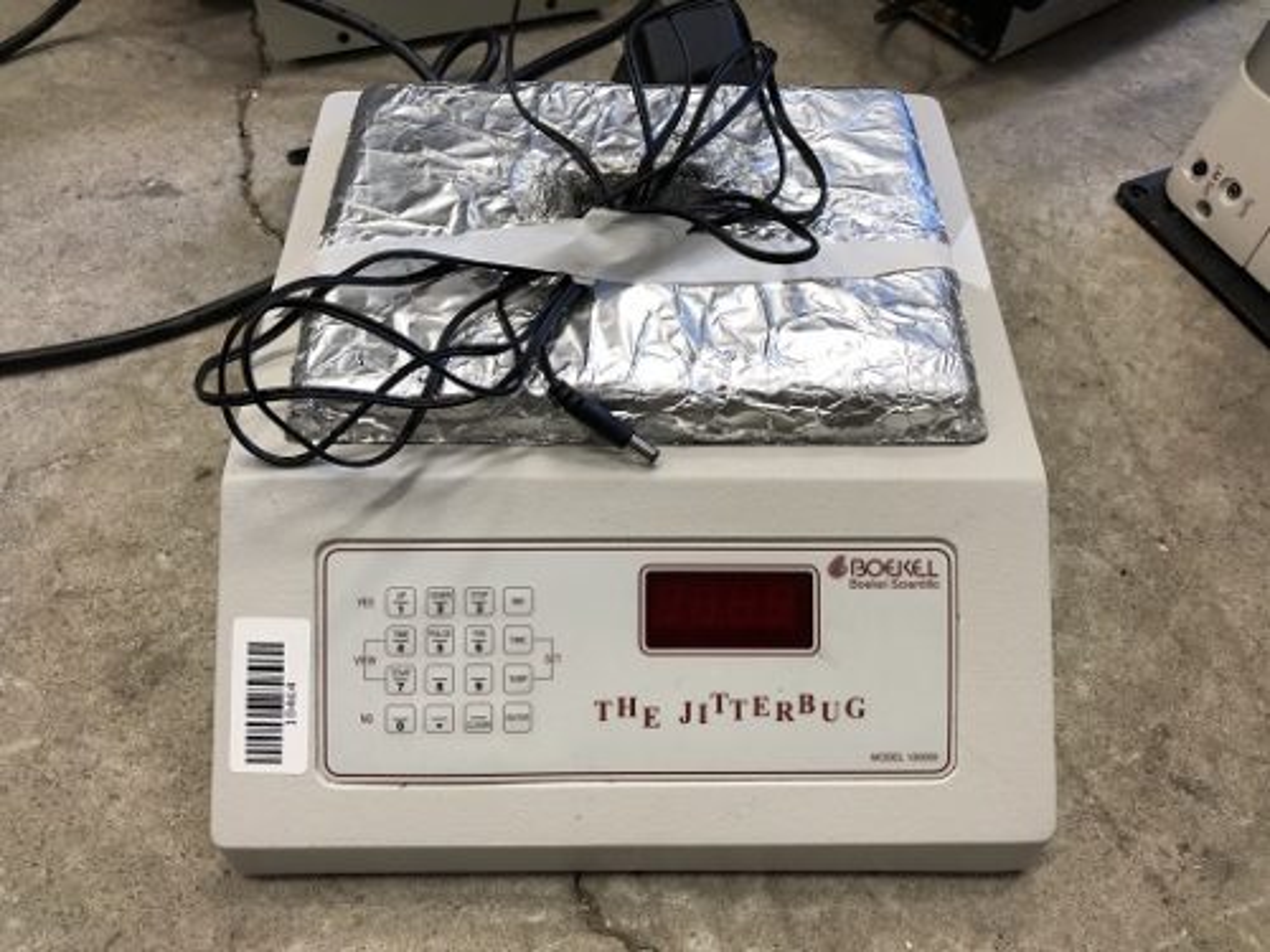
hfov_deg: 63.4
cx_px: 635
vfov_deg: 49.7
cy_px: 476
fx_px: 1027
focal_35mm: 28
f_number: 1.8
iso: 40
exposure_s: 1/30
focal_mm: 4
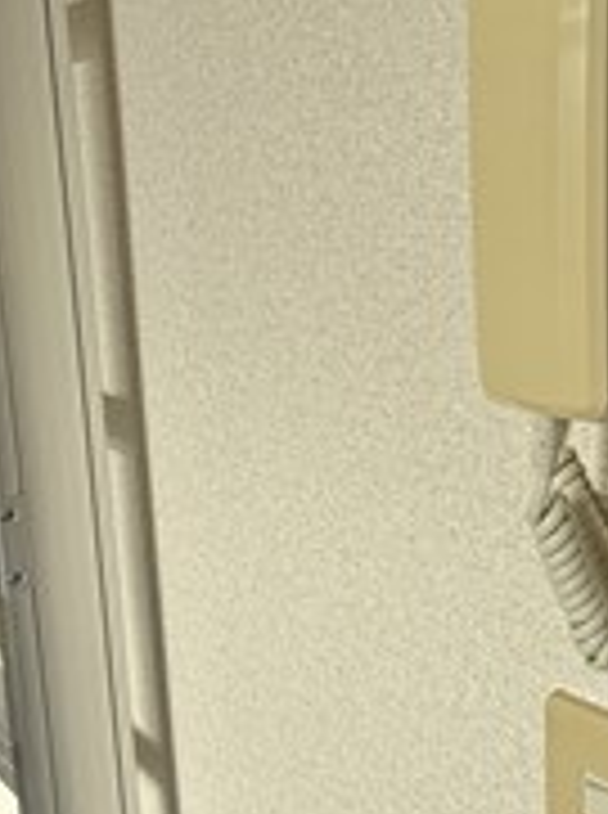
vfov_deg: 57.8
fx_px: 729
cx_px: 585
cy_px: 310
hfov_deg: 40.6
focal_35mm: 31
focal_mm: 2.22
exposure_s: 1/809
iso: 50
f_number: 2.2
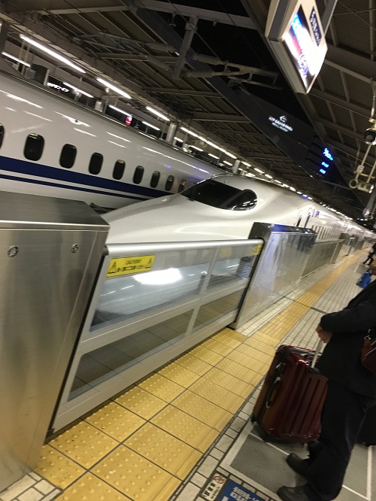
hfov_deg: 48.3
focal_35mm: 29
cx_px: 188
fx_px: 420
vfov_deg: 61.6
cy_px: 250
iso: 200
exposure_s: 1/24
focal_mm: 4.15
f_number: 2.2
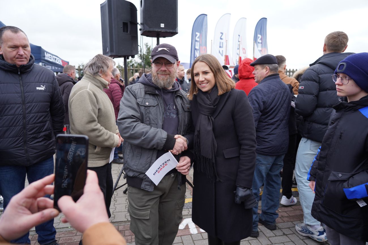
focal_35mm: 24
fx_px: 245
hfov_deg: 73.7
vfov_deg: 53.1
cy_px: 122
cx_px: 184
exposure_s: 1/100
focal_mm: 24
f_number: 4
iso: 100
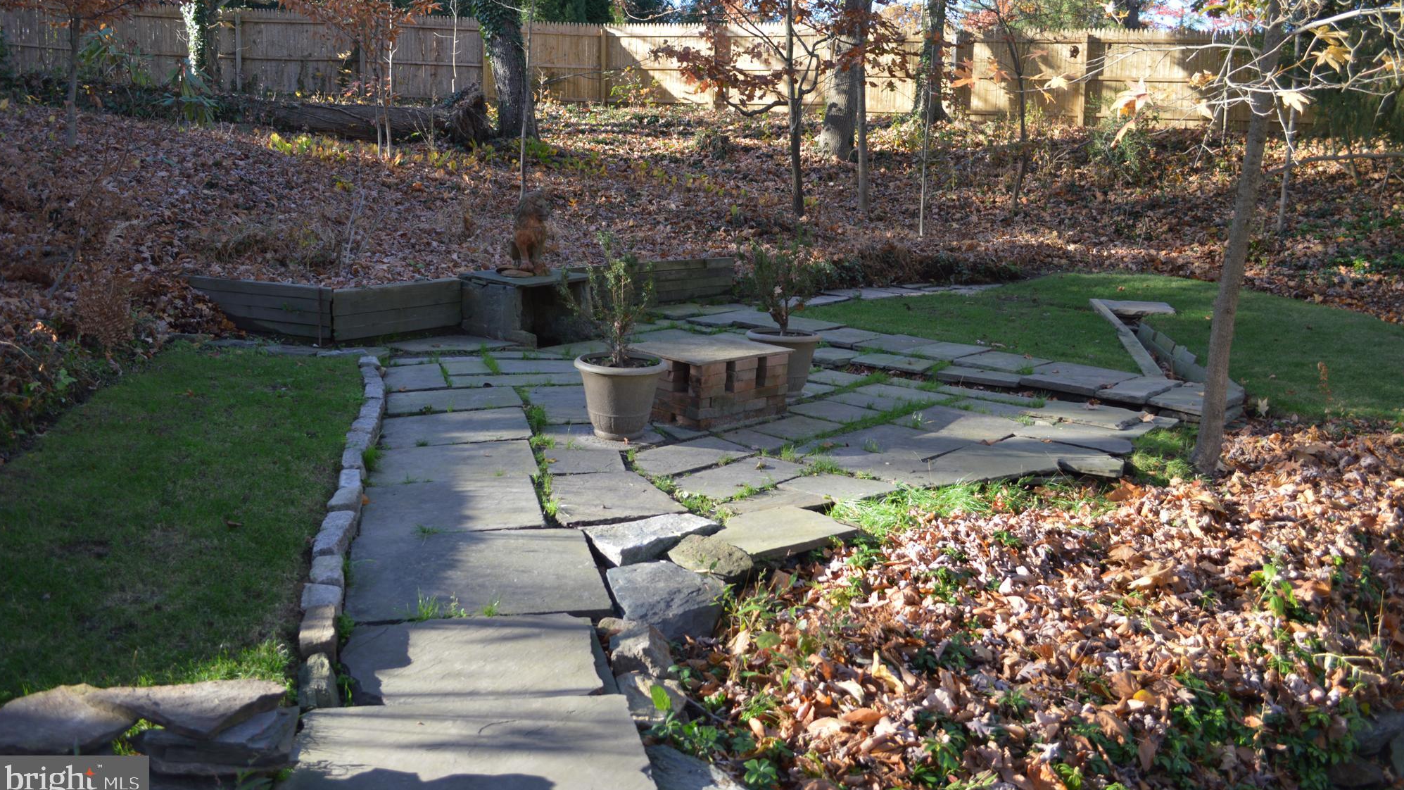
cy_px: 327
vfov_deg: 40.0
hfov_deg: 66.1
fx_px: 1080
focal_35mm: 29
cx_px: 714
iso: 100
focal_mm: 18
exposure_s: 1/125
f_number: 3.5
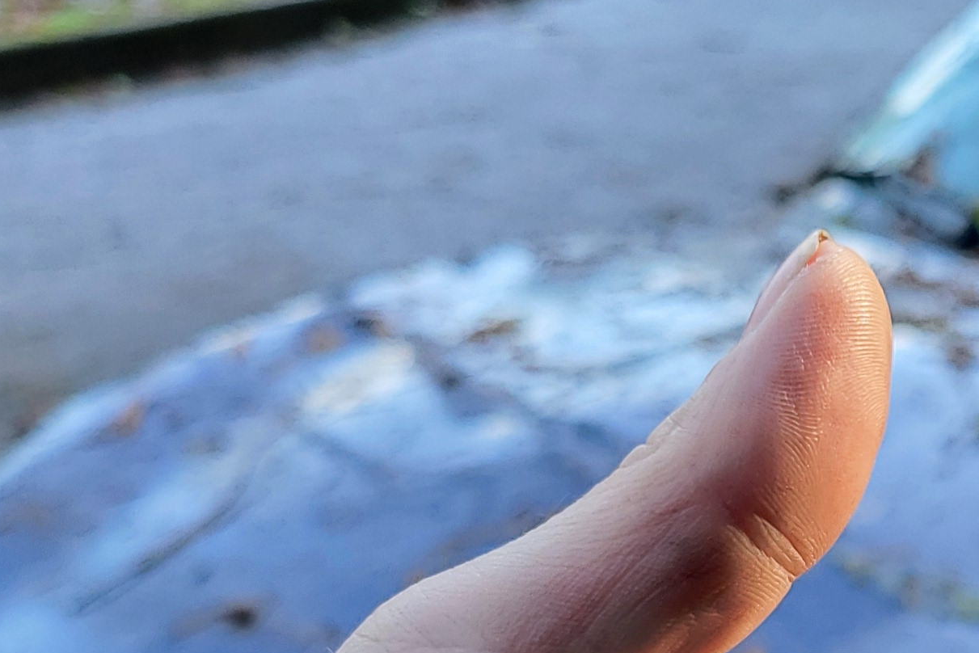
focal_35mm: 90
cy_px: 917
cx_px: 1251
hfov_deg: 20.7
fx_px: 2448
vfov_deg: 14.4
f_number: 1.8
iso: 125
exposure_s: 1/120
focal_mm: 5.4
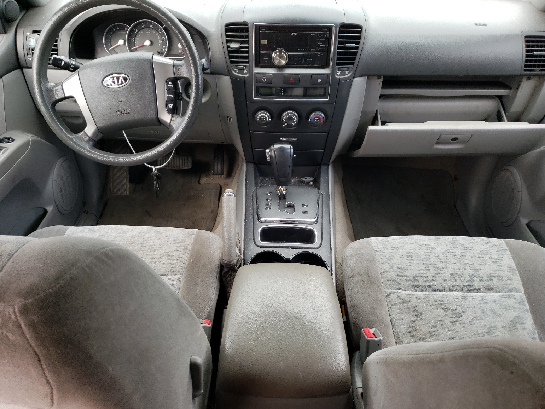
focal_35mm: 27
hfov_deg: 65.3
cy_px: 203
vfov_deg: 51.4
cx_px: 273
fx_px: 425
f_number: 1.5
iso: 50
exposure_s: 1/133
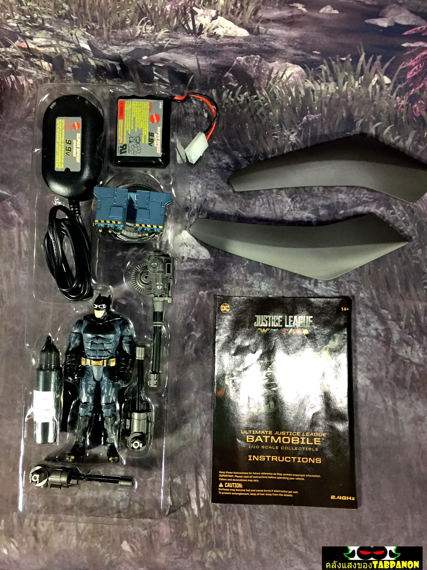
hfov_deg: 48.2
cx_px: 214
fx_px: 477
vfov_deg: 61.7
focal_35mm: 29
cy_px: 285
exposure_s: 1/33
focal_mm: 4.15
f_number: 2.2
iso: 160
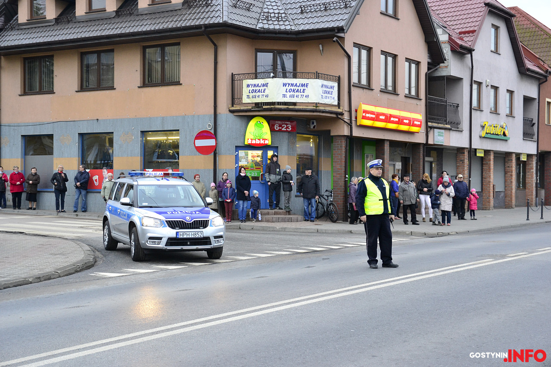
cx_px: 276
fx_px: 872
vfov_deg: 23.8
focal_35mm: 57
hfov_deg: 35.1
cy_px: 184
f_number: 4
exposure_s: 1/100
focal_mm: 38
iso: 800
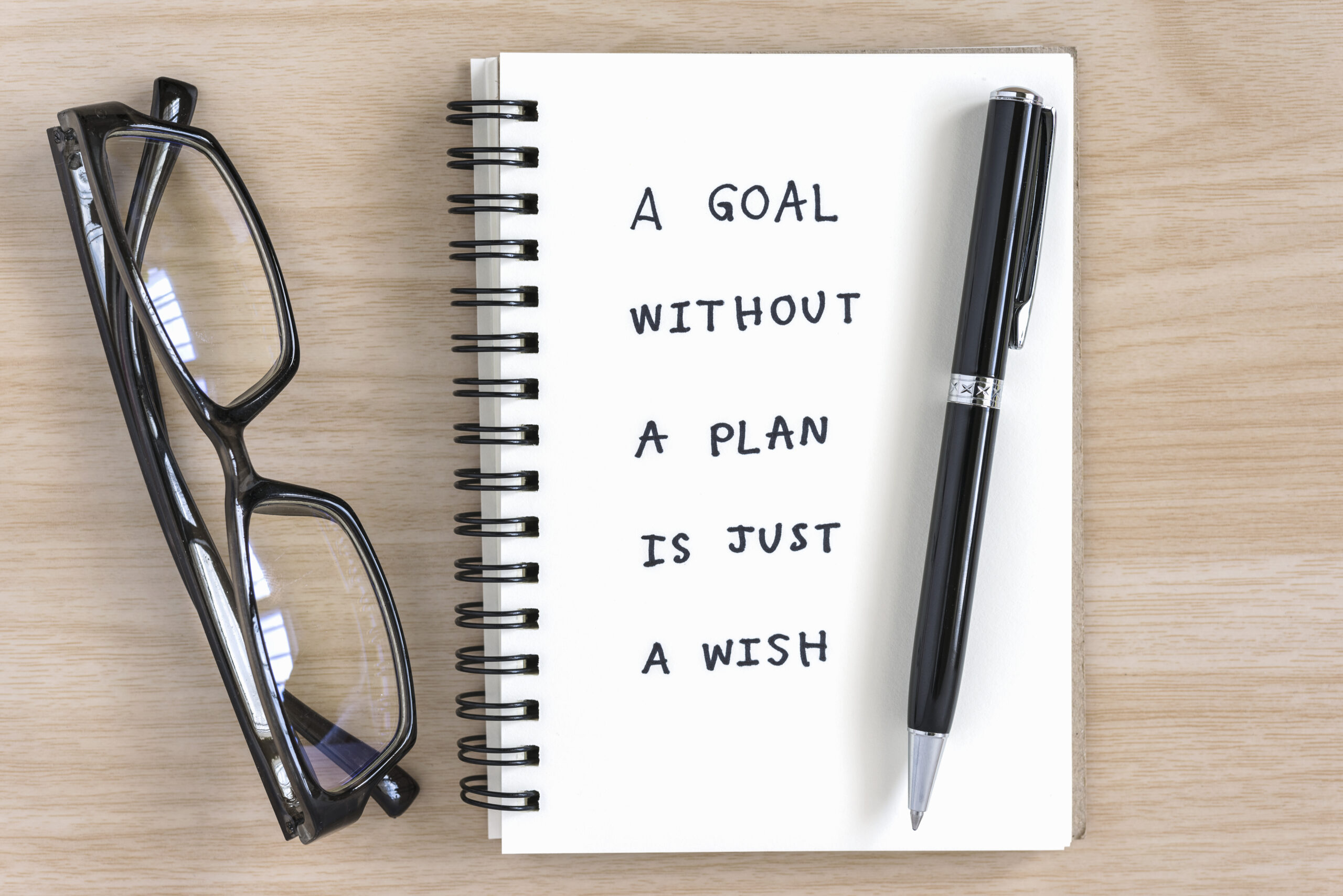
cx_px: 672
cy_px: 448
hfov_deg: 33.4
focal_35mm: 60
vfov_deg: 22.6
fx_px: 2239
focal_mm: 60
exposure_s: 1/4
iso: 100
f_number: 8
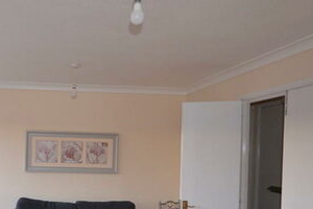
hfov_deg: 51.4
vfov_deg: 36.8
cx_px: 67
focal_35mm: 35
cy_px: 160
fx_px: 304
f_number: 4
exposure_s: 1/60
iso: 400
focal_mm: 10
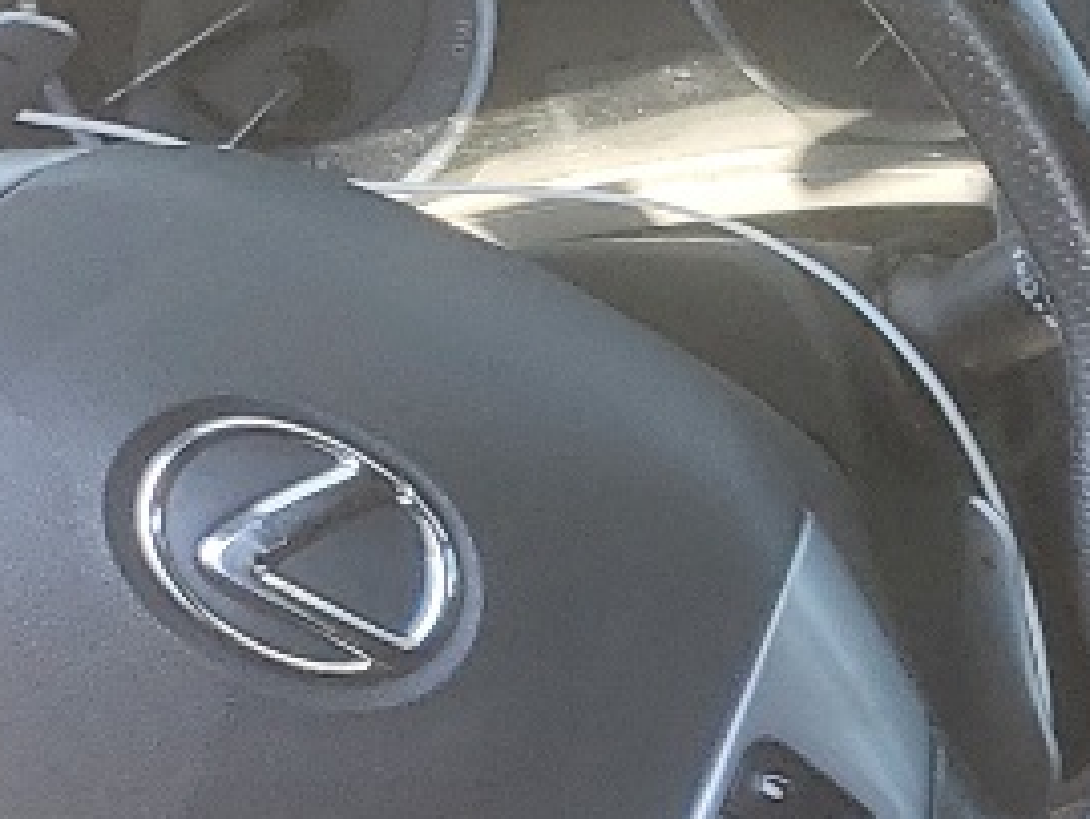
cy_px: 1416
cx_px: 2144
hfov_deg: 11.6
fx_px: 4854
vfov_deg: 9.3
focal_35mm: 154
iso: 50
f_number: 1.5
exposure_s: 1/152
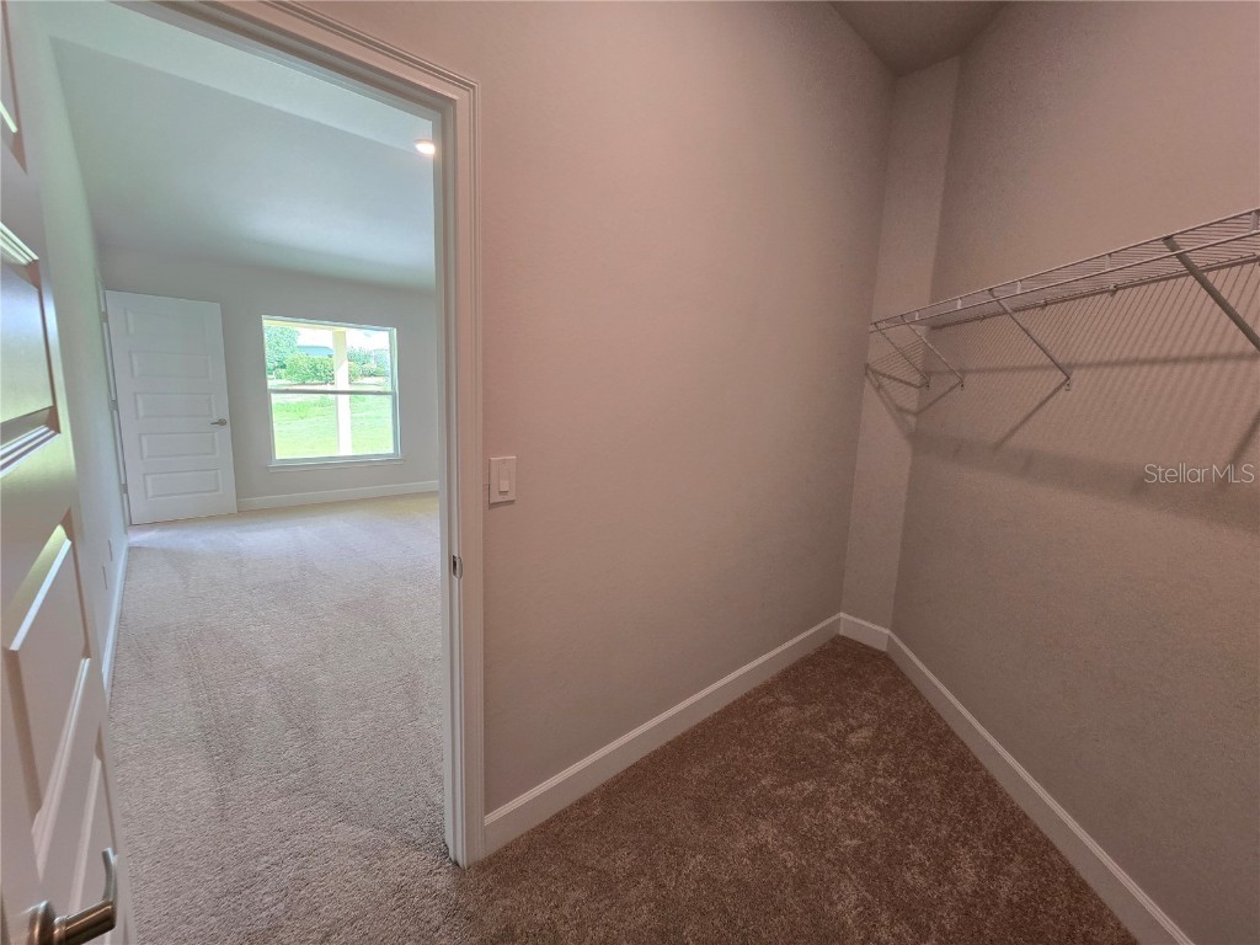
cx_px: 630
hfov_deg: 106.2
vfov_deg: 89.9
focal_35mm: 13
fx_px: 473
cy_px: 472
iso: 160
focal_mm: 2.2
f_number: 2.2
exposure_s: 1/60
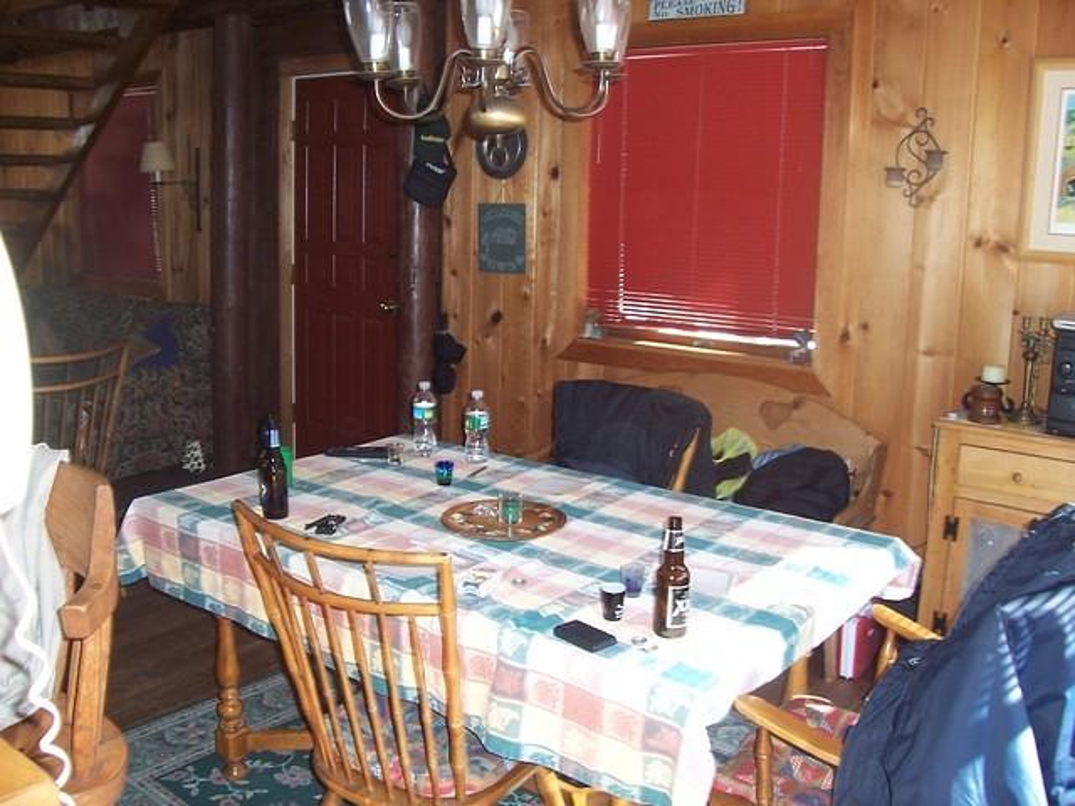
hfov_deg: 54.0
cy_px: 403
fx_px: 1056
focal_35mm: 34
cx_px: 538
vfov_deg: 41.8
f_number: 2.7
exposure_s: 1/60
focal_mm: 5.6
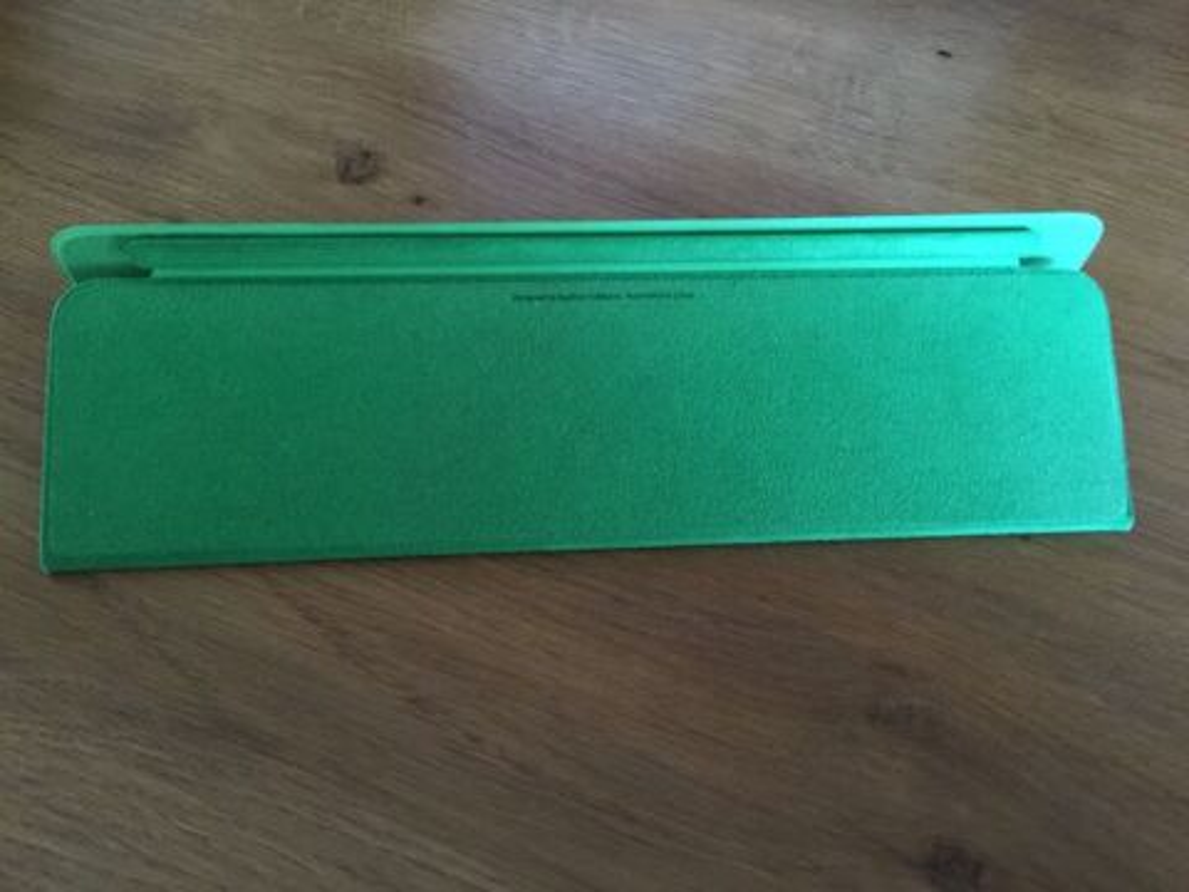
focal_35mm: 29
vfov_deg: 48.2
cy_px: 446
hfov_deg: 61.7
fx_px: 996
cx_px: 594
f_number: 2.2
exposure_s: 1/10
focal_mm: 4.15
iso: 125
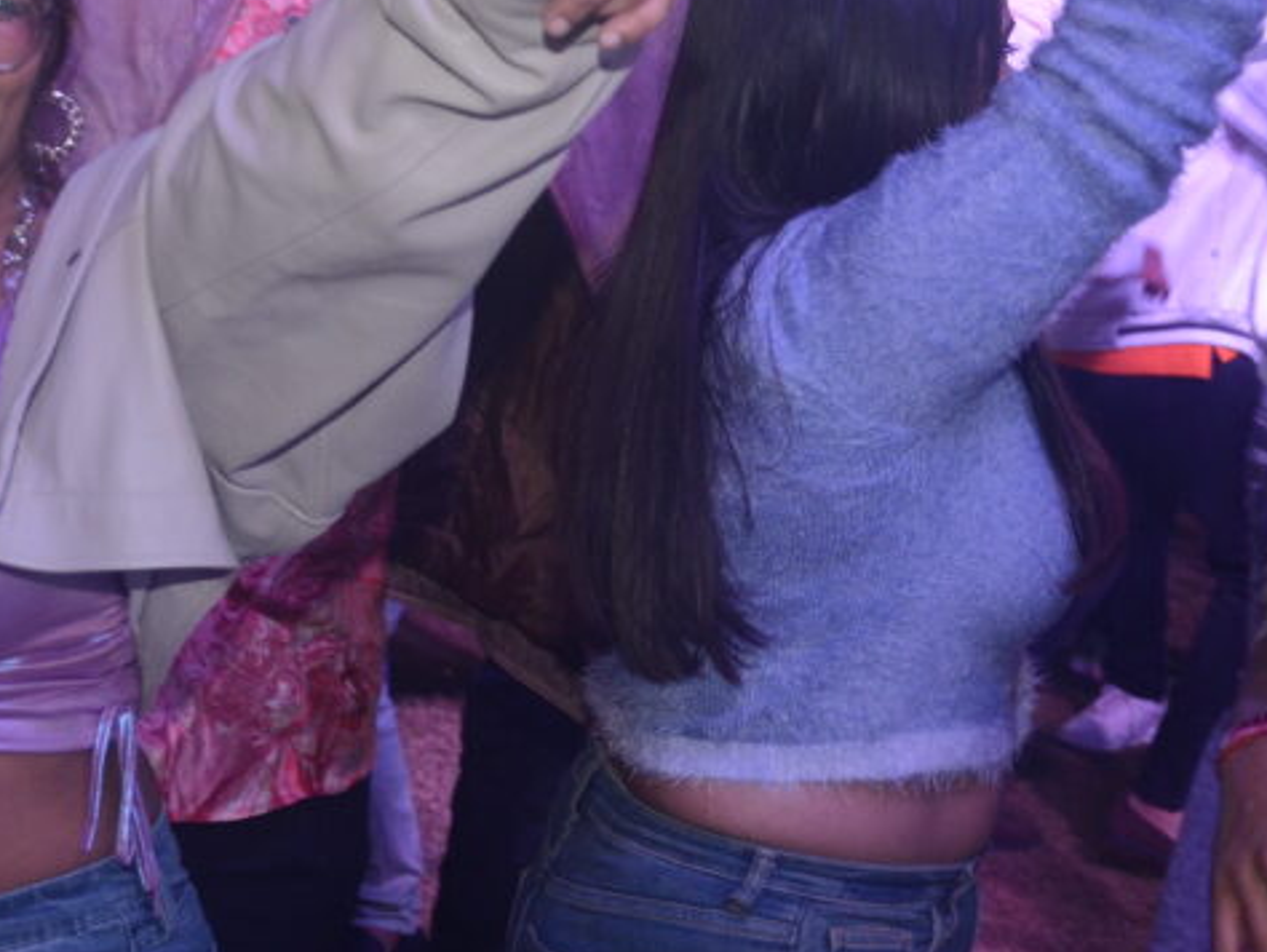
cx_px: 313
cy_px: 393
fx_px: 3186
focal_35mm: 87
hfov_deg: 22.3
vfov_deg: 17.0
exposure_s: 1/160
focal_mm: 28
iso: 800
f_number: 5
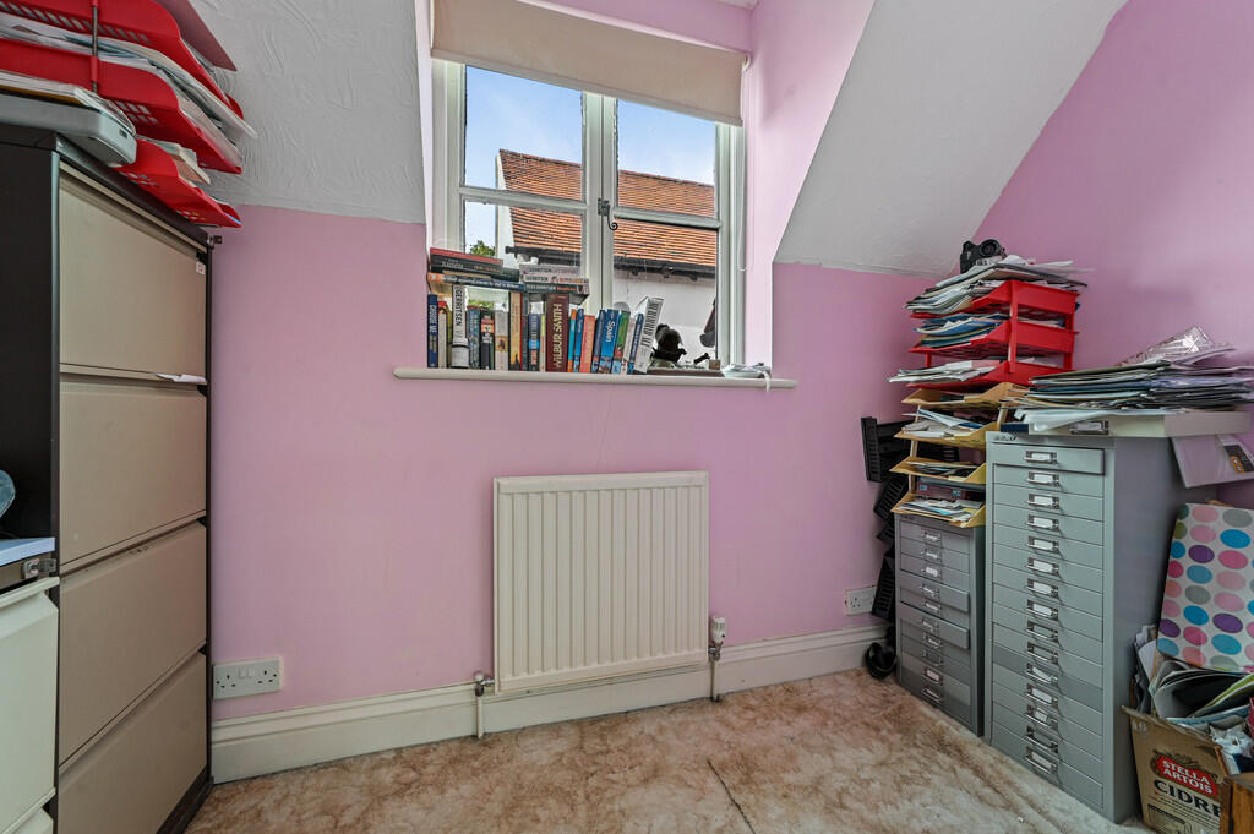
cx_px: 627
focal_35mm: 14
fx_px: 487
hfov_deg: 104.3
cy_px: 417
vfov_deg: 81.1
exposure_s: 1/8
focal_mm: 14
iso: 400
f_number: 8
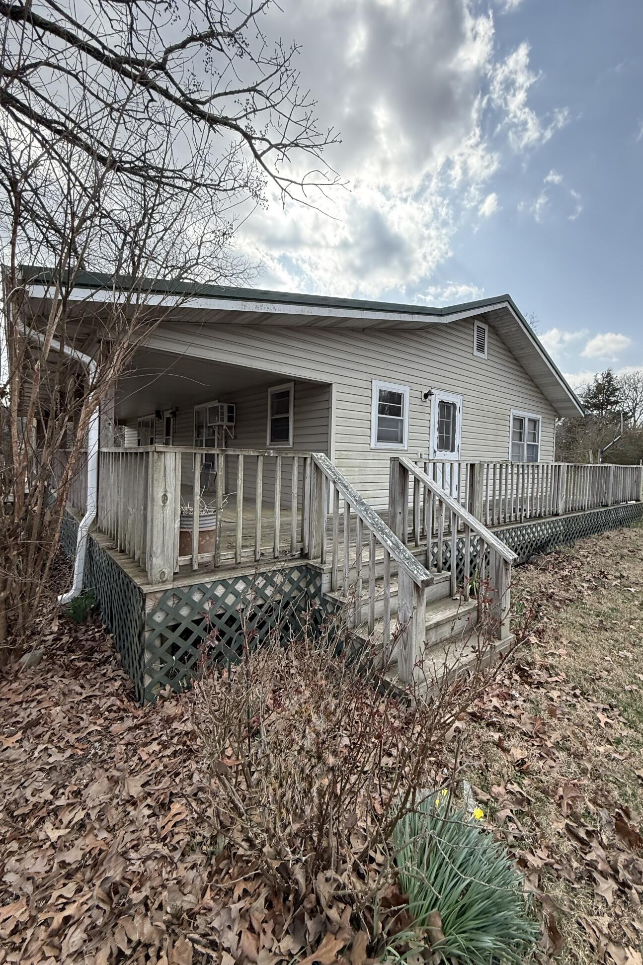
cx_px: 352
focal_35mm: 15
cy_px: 468
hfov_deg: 77.1
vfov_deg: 100.4
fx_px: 402
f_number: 2.2
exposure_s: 1/760
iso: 64
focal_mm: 2.22
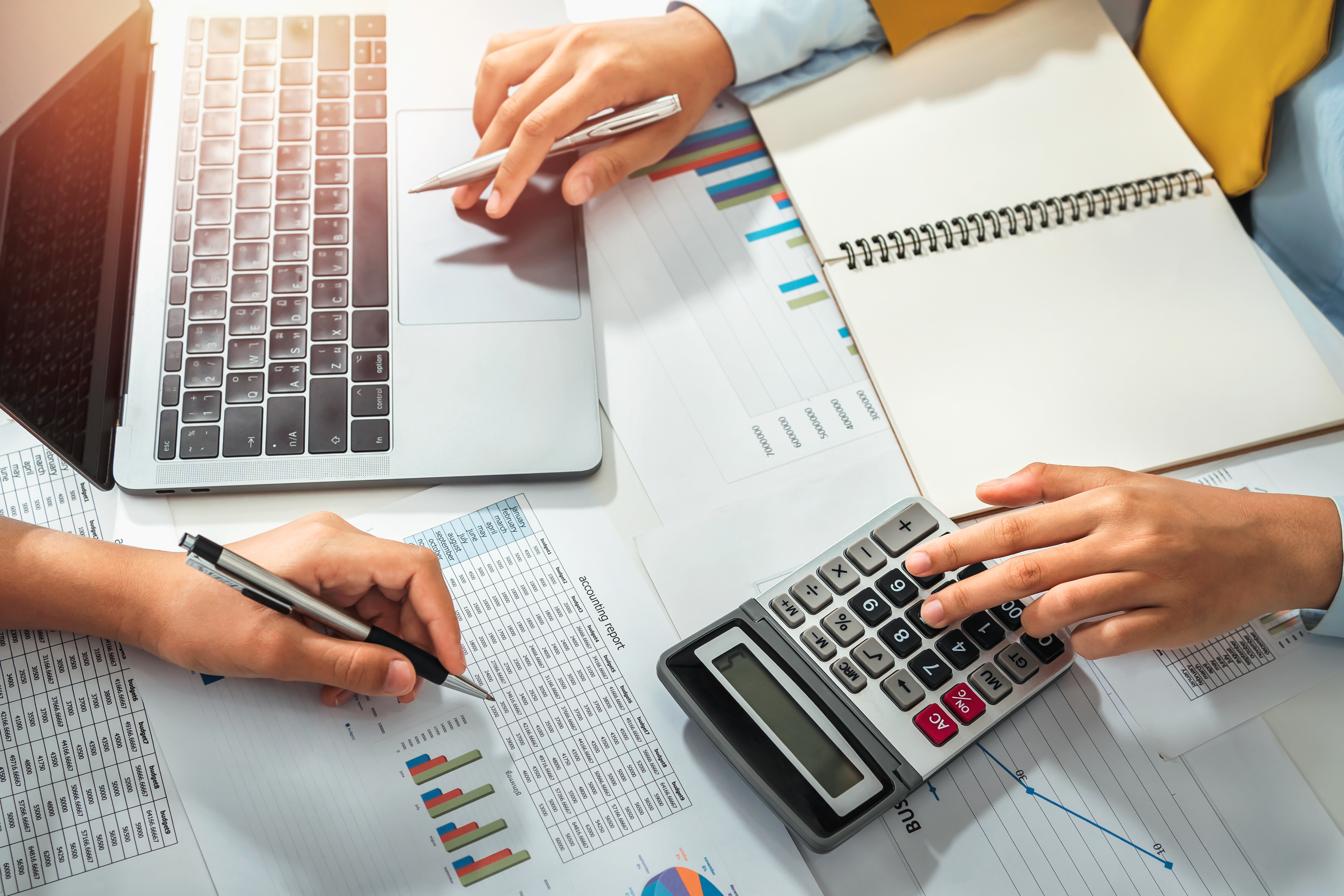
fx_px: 1307
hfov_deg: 54.4
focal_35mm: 35
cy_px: 448
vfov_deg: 37.9
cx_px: 672
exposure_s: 1/200
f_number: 4
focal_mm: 35
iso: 160
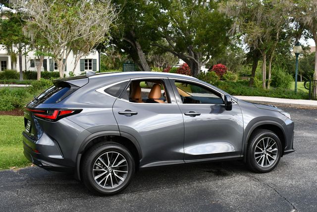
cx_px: 158
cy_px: 106
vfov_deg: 29.3
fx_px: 405
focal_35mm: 46
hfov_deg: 42.7
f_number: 5.6
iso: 200
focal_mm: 23
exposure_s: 1/250
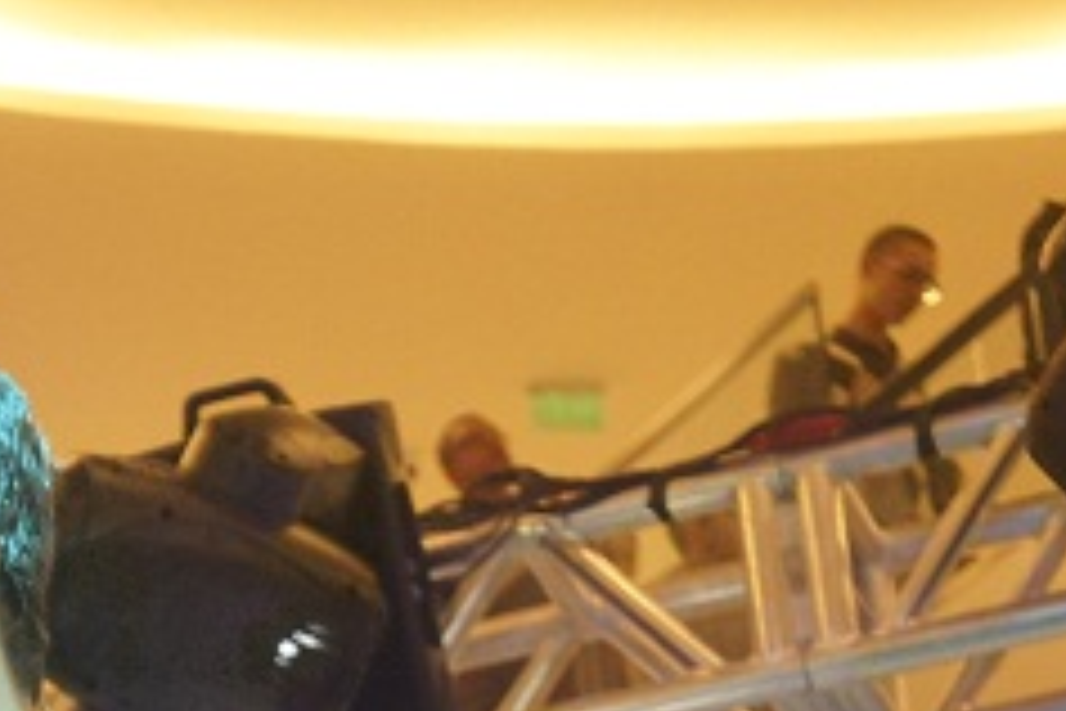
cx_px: 43
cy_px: 1022
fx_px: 5389
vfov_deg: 7.4
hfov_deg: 11.2
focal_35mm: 182
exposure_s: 1/250
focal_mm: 42
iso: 4000
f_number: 4.5
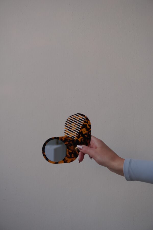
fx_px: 325
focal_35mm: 51
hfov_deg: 26.5
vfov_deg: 38.9
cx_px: 76
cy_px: 115
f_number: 5
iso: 200
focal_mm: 34
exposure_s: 1/160
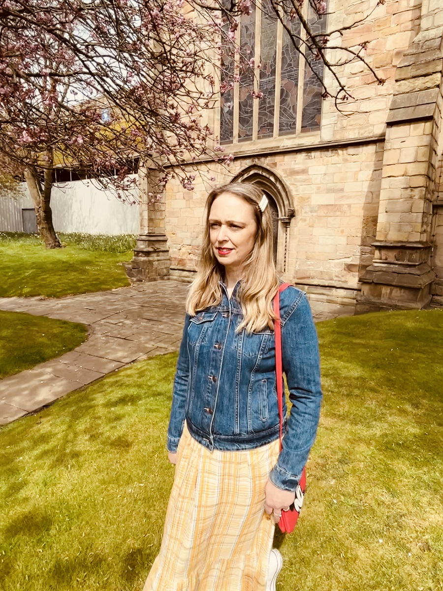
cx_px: 222
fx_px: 444
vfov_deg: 67.3
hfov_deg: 53.1
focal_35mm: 26
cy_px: 296
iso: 32
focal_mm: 4.2
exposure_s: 1/1618
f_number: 1.6
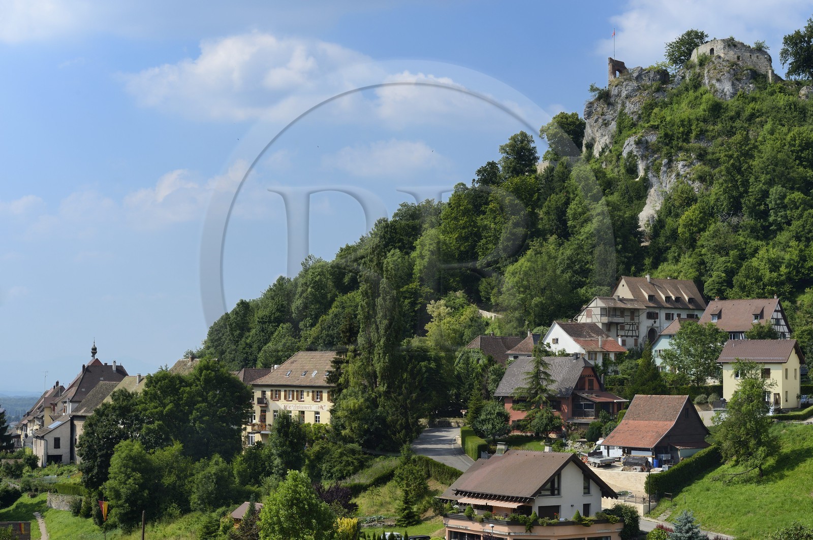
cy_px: 270
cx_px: 406
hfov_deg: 28.9
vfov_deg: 19.4
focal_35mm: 70
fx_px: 1579
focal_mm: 70
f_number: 11
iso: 200
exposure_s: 1/320
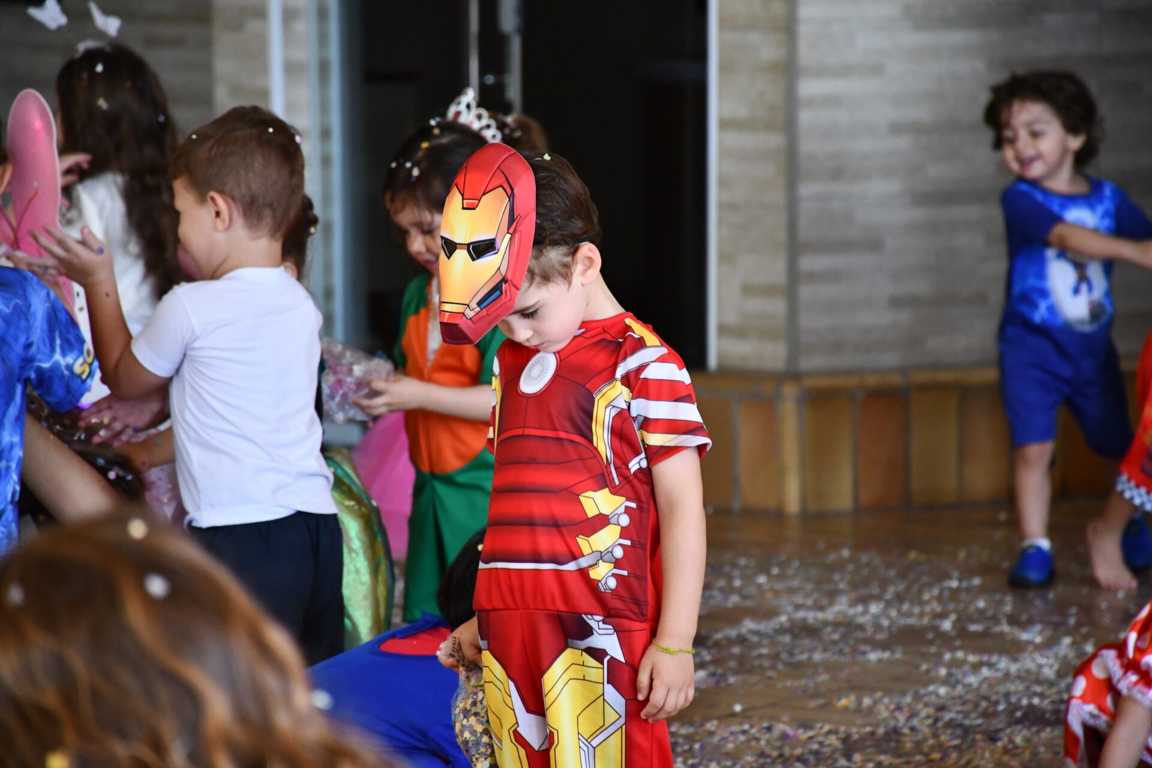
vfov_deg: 6.5
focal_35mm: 210
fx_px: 6719
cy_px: 384
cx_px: 576
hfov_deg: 9.8
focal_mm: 140
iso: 3200
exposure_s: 1/320
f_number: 5.6
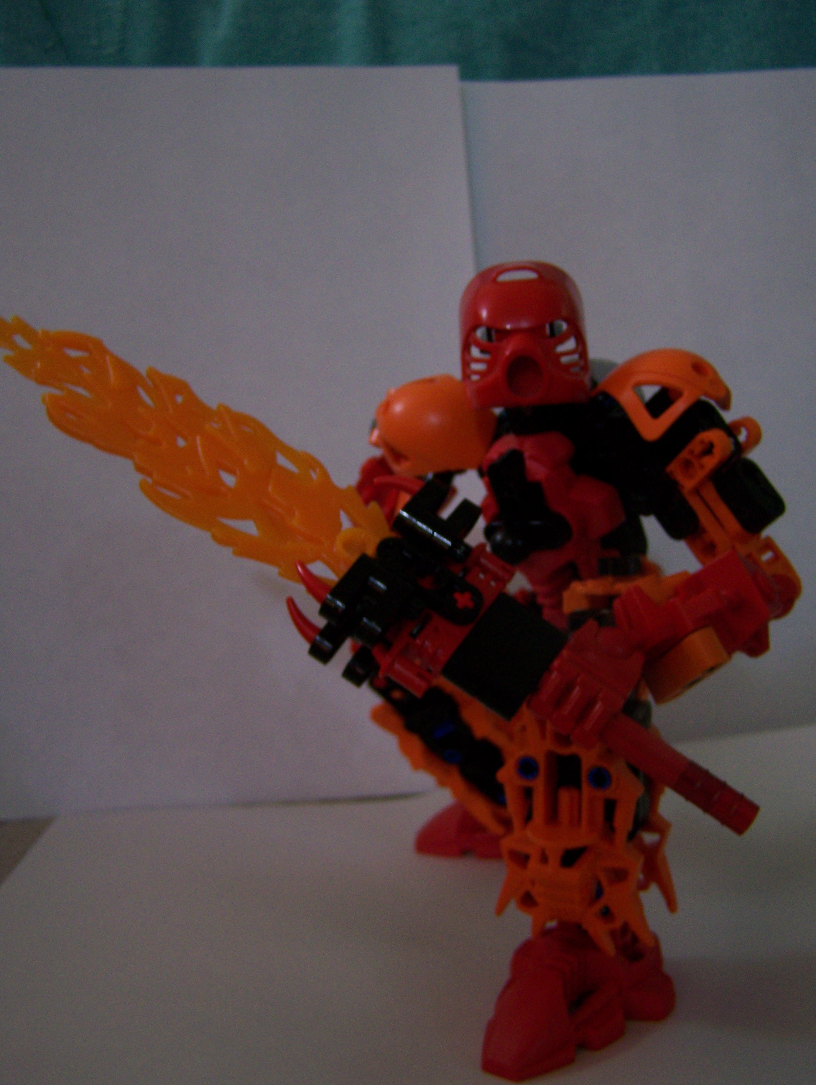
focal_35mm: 38
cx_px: 408
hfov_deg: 37.8
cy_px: 542
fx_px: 1193
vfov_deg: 48.9
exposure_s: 1/8
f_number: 2.8
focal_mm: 6.3
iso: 160
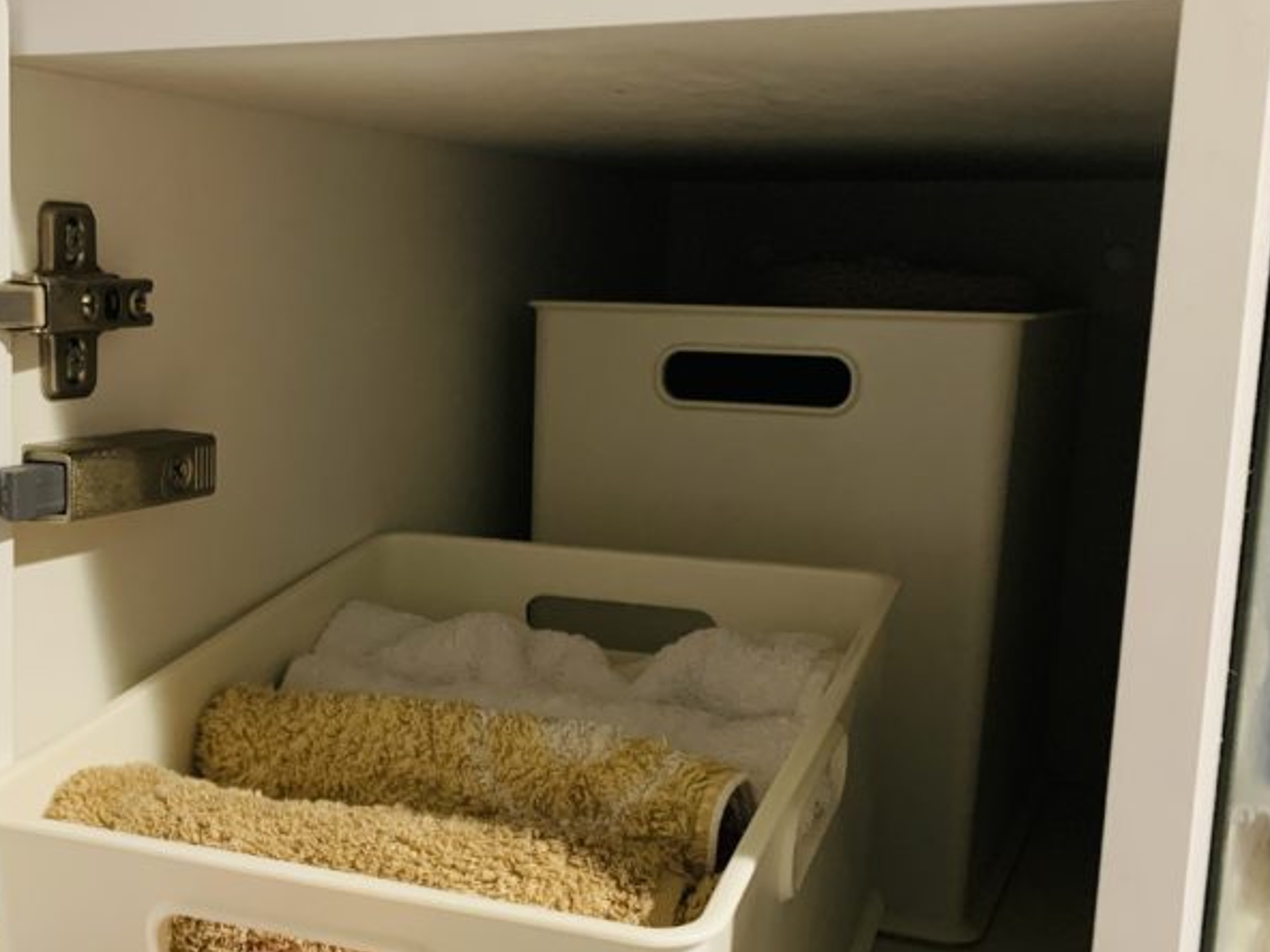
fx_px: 1651
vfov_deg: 32.1
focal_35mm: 45
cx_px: 363
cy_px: 545
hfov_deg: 41.2
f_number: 1.8
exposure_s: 1/60
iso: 250
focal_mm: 4.25
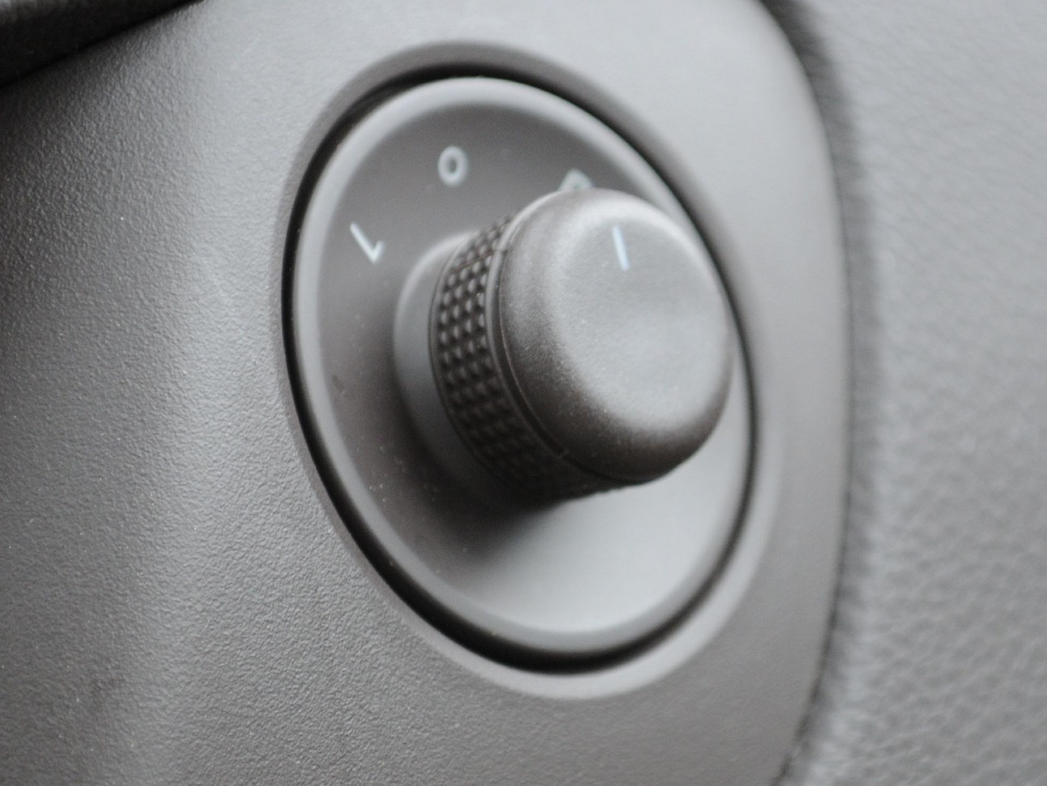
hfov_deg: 14.3
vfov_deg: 10.8
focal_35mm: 138
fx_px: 4169
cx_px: 568
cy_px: 353
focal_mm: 55
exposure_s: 1/50
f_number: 5.6
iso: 640
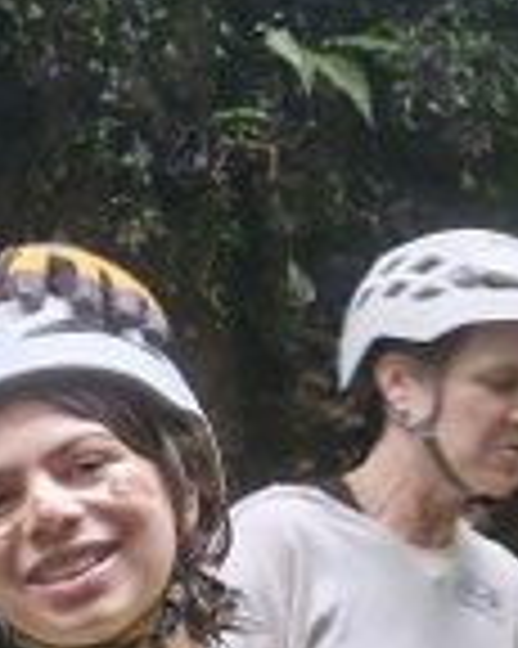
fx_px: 1918
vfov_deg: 18.7
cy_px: 657
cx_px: -441
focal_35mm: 100
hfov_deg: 13.6
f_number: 1.8
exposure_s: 1/24
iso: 640
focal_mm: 5.54
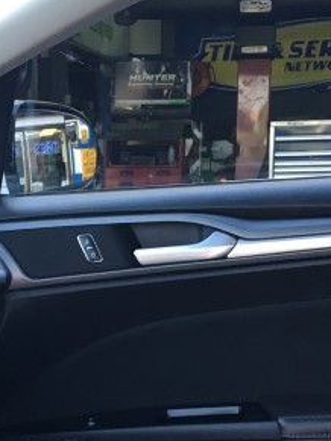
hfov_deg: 14.3
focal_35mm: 102
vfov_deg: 18.7
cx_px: 18
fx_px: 1301
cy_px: 458
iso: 25
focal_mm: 4.15
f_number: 2.2
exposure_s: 1/40
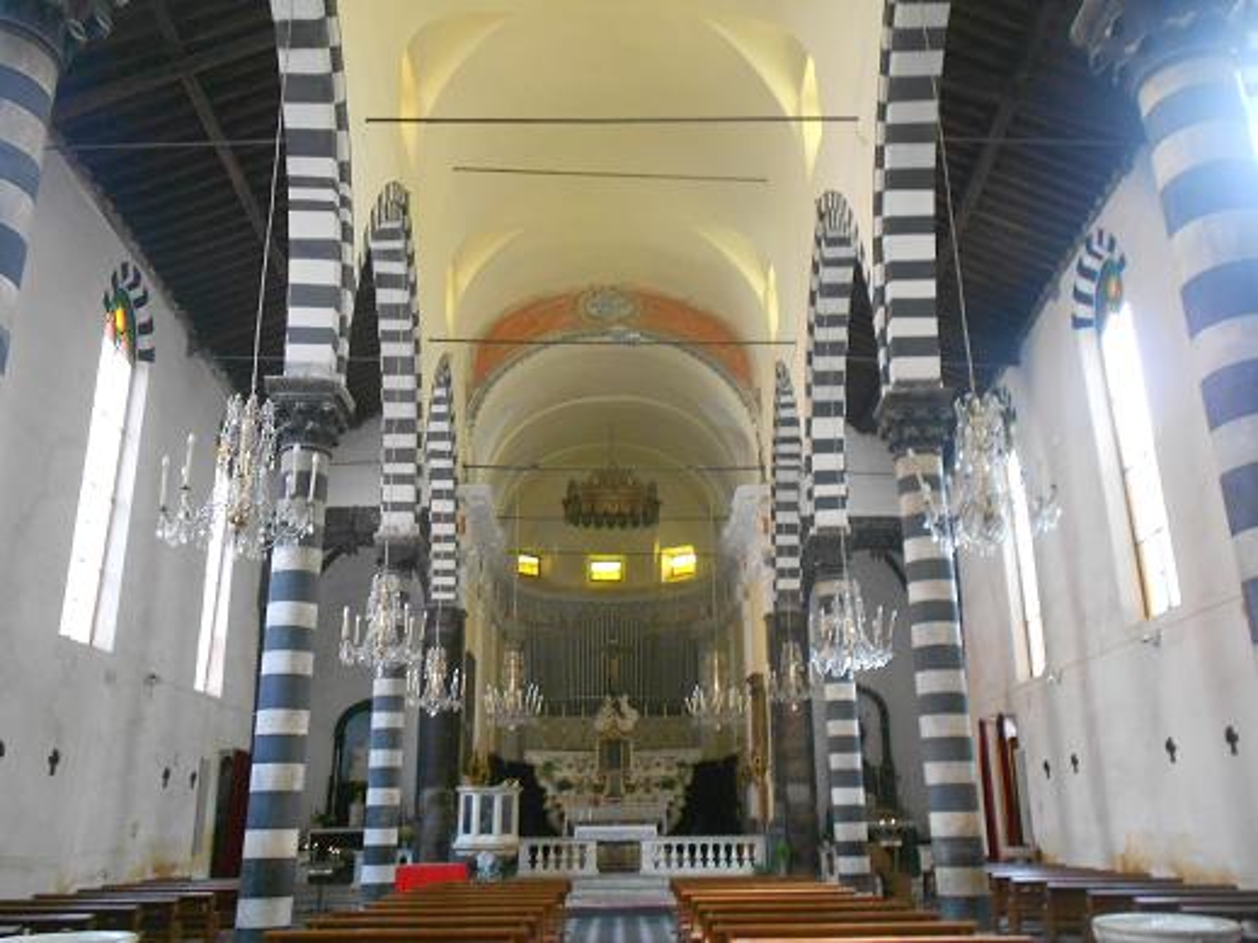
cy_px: 472
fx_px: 1054
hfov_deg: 61.7
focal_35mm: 29
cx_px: 629
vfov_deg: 48.2
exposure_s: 1/30
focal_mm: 5.1
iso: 320
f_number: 3.4
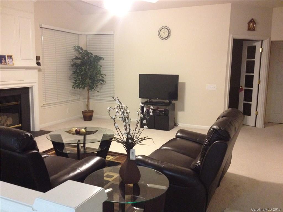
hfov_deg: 52.6
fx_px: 286
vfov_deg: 40.7
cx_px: 142
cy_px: 106
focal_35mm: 35
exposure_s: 1/20
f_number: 2.4
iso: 320
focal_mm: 4.28
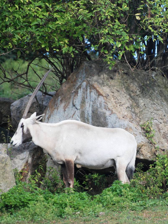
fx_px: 3358
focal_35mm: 519
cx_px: 131
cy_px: 112
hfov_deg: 2.9
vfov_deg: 3.8
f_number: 5.6
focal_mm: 240
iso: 1000
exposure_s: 1/2000
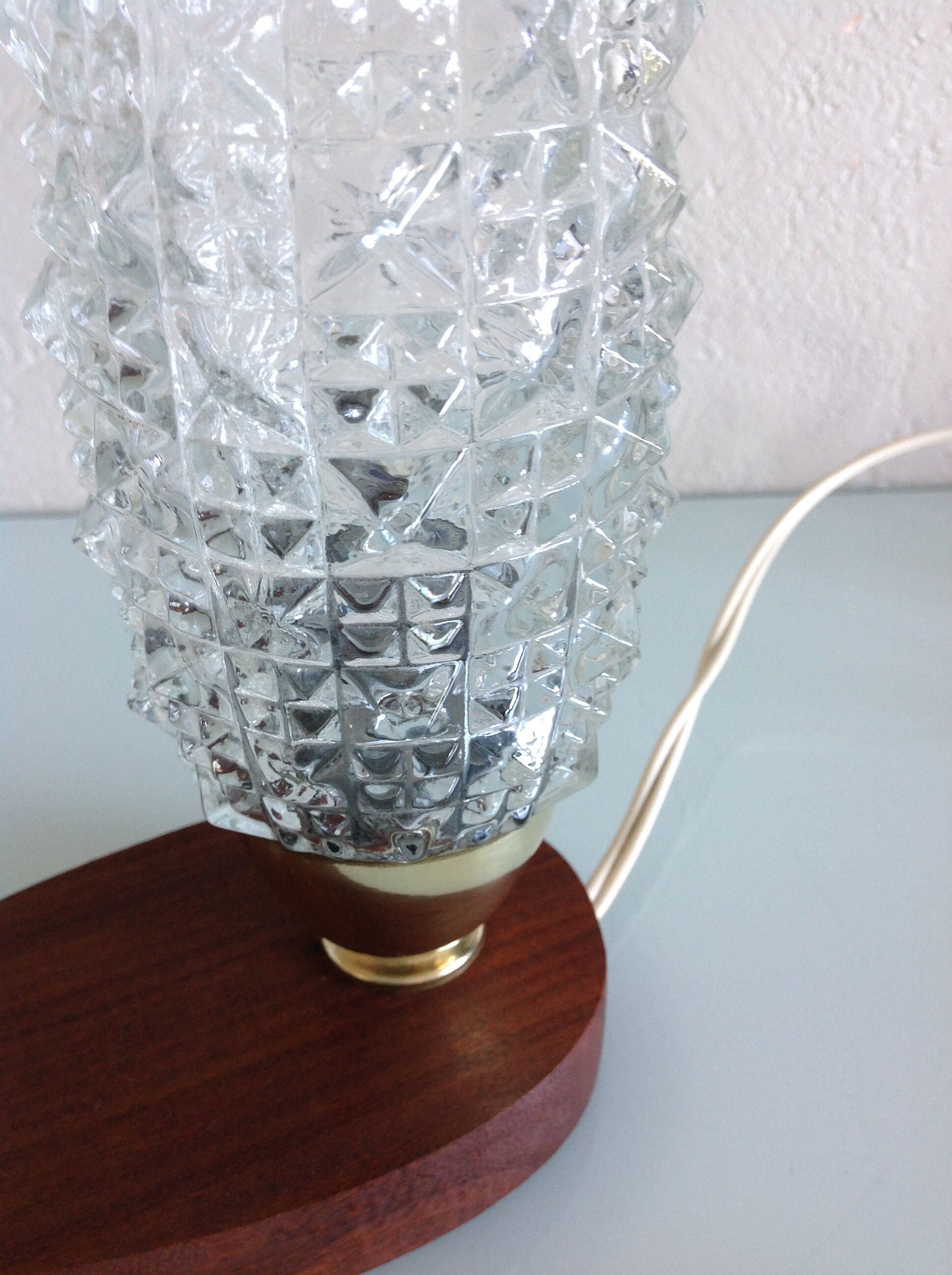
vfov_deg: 52.7
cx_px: 476
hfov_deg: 40.6
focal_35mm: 35
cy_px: 638
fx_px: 1287
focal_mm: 4.28
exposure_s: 1/15
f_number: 2.4
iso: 64
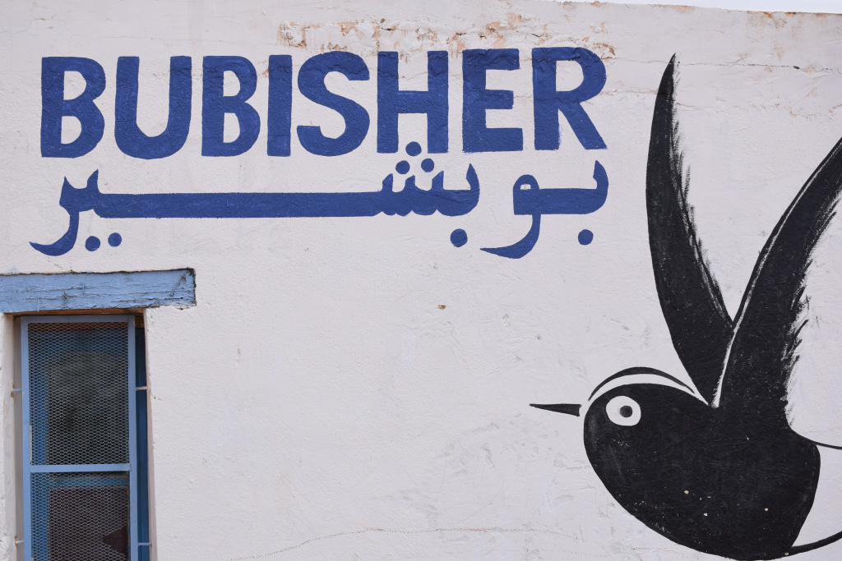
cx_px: 421
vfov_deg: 16.6
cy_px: 280
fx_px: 1930
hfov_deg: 24.6
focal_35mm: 82
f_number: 8
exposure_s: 1/250
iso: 280
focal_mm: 55
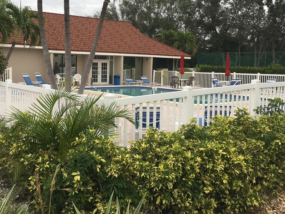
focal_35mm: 40
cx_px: 120
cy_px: 78
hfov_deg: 46.6
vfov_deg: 35.7
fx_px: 329
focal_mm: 4.15
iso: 25
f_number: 2.2
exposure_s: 1/432
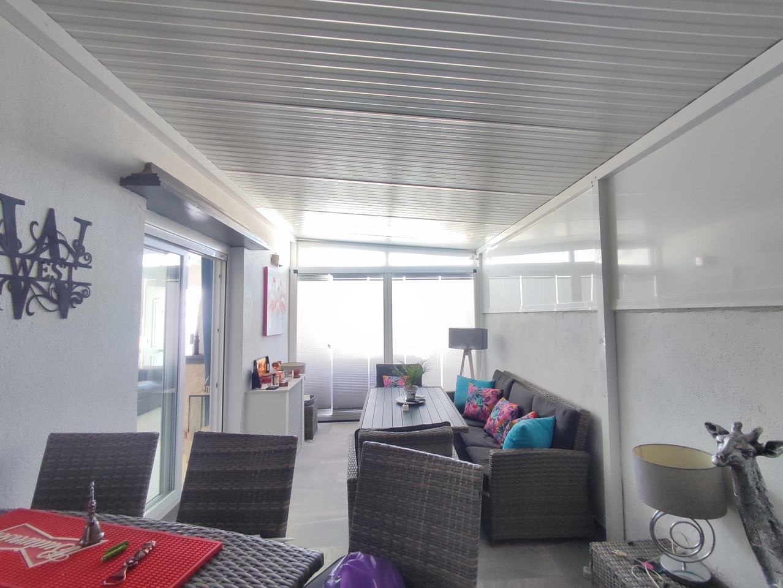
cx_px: 392
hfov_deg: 94.5
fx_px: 362
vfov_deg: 78.2
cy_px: 294
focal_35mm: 16
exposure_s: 1/50
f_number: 2.2
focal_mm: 1.65
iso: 114
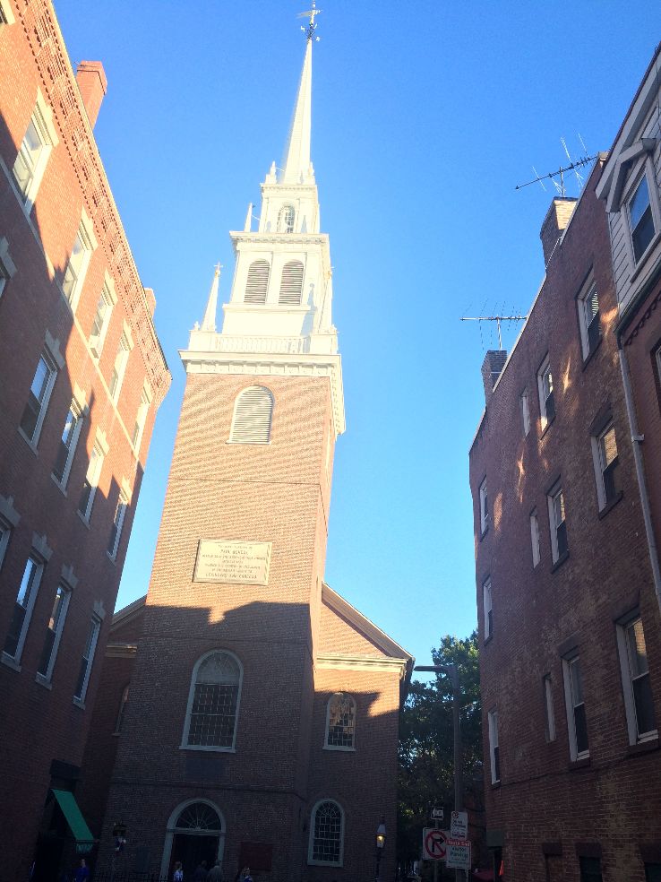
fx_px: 738
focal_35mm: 29
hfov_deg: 48.2
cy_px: 441
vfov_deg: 61.7
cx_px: 330
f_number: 2.2
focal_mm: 4.15
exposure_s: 1/500
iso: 32
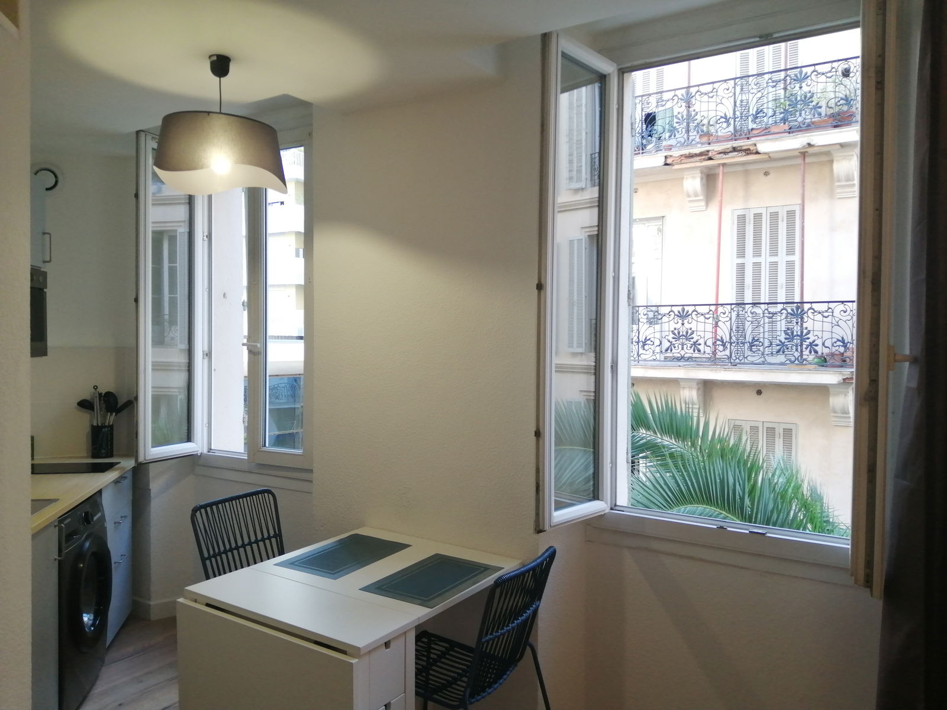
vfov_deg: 53.1
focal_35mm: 26
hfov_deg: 67.3
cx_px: 474
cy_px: 355
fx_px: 711
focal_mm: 3.6
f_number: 1.8
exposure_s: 1/50
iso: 80
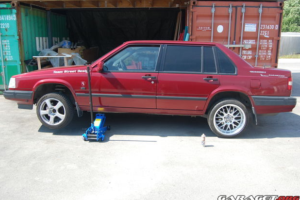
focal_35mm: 31
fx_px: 258
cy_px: 100
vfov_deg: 42.3
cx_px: 146
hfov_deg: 60.3
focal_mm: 20
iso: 400
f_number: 5.6
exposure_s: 1/125
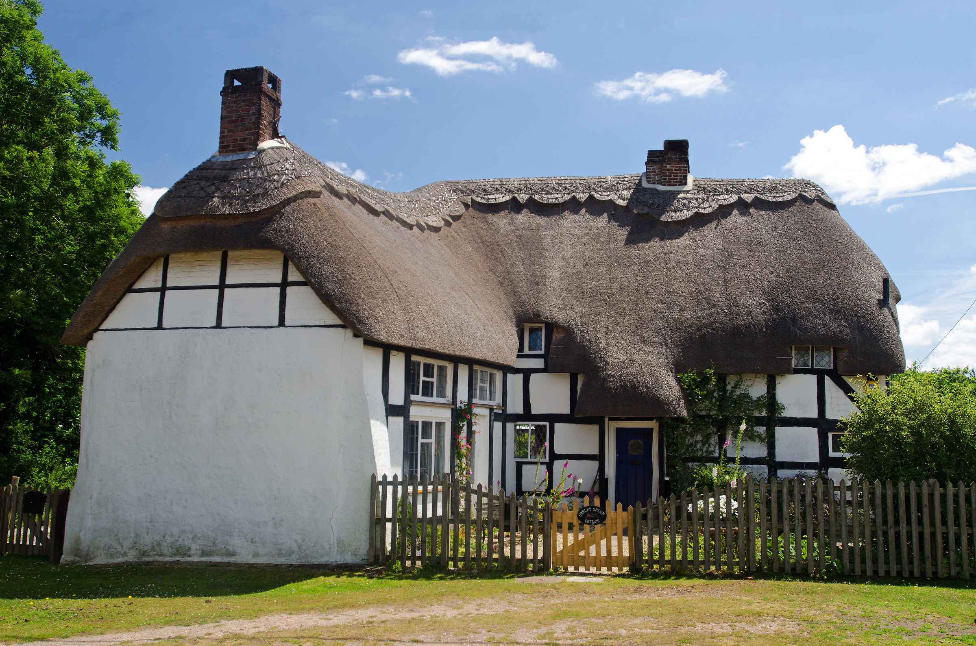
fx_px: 812
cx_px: 488
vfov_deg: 43.4
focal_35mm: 30
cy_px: 323
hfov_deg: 62.0
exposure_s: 1/125
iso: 100
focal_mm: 20
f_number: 6.3
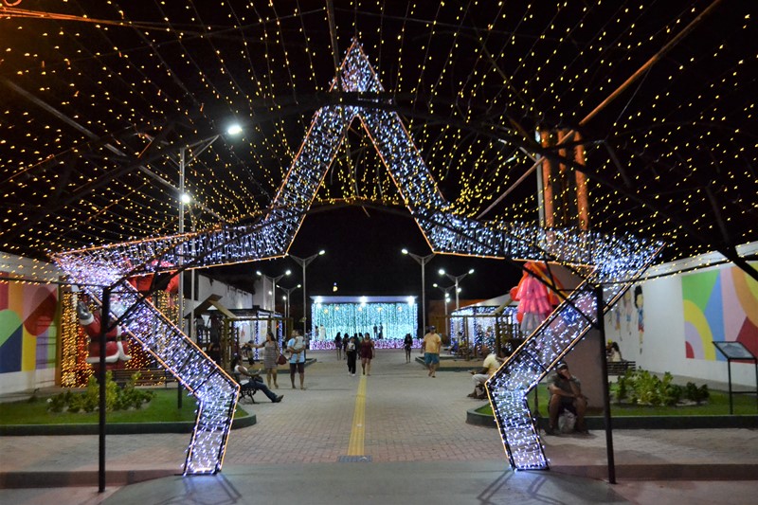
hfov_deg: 61.9
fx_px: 631
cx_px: 379
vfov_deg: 43.6
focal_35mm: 30
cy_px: 252
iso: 3200
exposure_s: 1/250
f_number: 3.8
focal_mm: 20
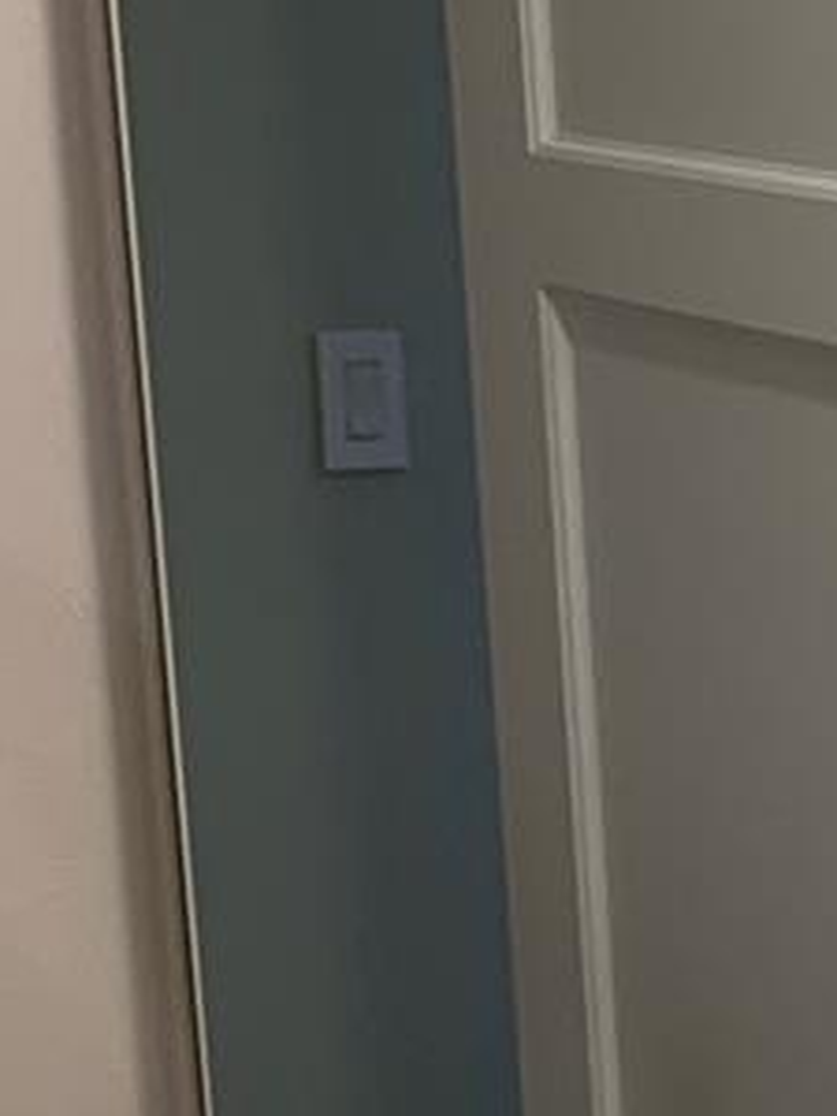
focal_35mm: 133
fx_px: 4288
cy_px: 1064
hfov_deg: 9.7
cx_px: 2072
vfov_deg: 14.6
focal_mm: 4.25
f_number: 1.8
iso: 50
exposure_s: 1/60
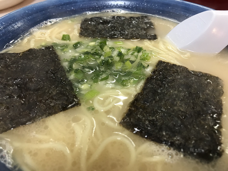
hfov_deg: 63.4
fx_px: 184
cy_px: 86
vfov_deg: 49.7
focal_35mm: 28
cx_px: 114
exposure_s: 1/17
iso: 40
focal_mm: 3.99
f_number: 1.8
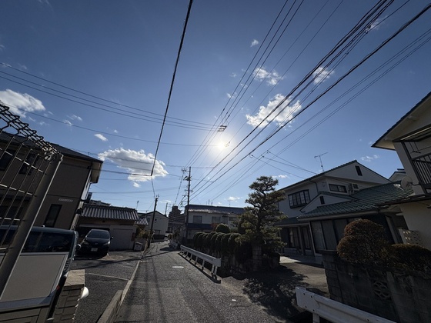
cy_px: 162
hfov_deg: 102.1
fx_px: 174
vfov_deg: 85.7
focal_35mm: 14
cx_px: 216
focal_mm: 2.22
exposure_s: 1/8065
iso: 40
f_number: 2.2
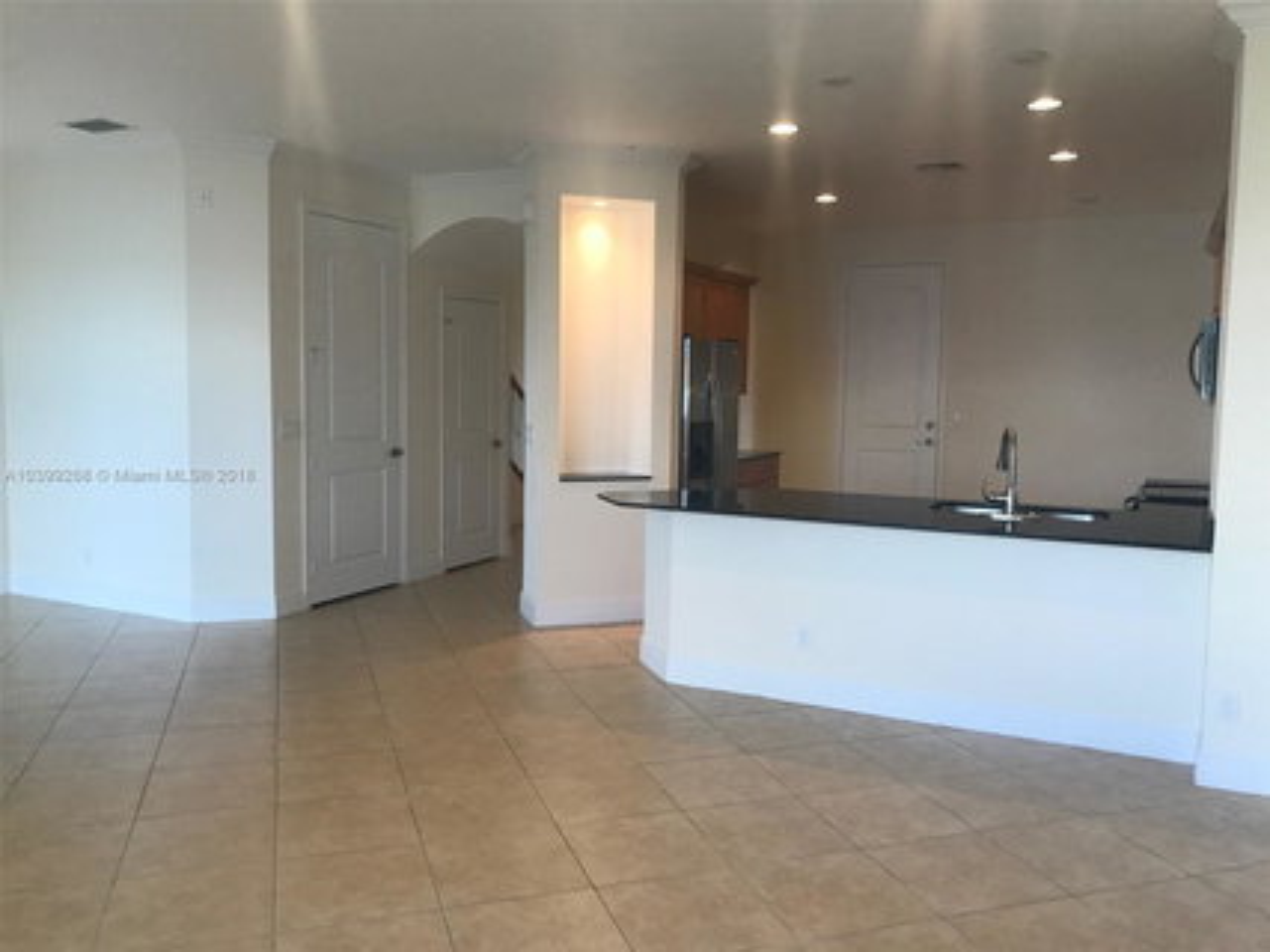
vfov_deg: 49.7
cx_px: 635
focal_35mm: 28
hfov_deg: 63.5
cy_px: 476
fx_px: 1027
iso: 25
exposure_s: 1/30
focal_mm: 3.99
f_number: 1.8
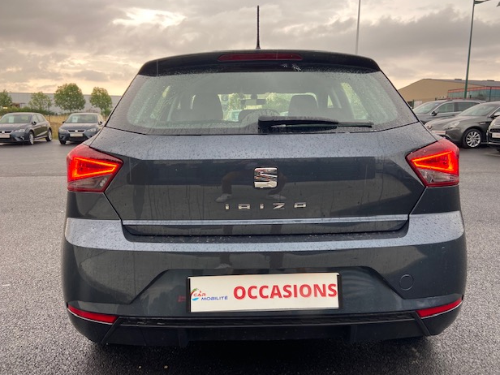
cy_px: 183
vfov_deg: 51.4
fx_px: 390
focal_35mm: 27
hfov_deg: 65.3
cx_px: 253
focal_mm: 4.25
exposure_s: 1/122
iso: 50
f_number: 1.8
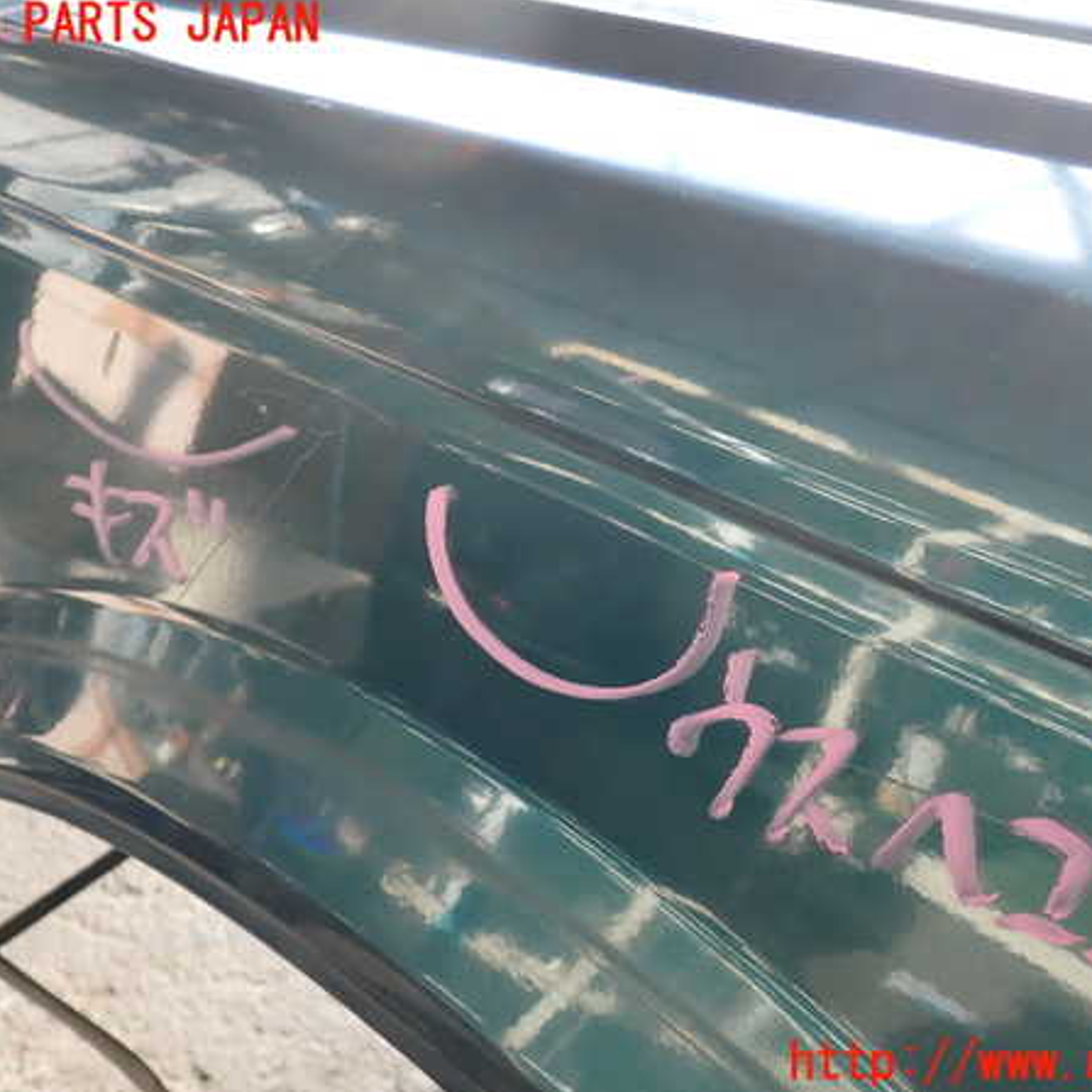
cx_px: 608
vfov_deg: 43.9
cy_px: 545
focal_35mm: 38
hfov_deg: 43.8
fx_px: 1356
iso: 100
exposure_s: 1/160
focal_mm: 5.79
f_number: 2.4
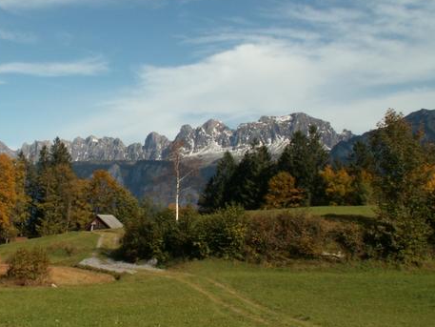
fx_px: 616
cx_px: 138
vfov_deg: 29.7
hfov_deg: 38.4
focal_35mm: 49
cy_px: 146
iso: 50
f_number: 8
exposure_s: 1/200
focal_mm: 5.86
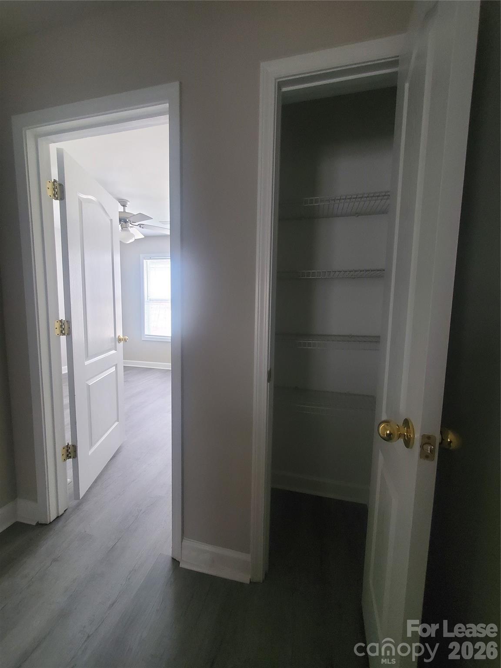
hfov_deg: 89.9
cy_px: 334
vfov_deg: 106.2
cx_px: 250
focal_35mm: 13
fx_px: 251
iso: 500
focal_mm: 1.8
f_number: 2.2
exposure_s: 1/60
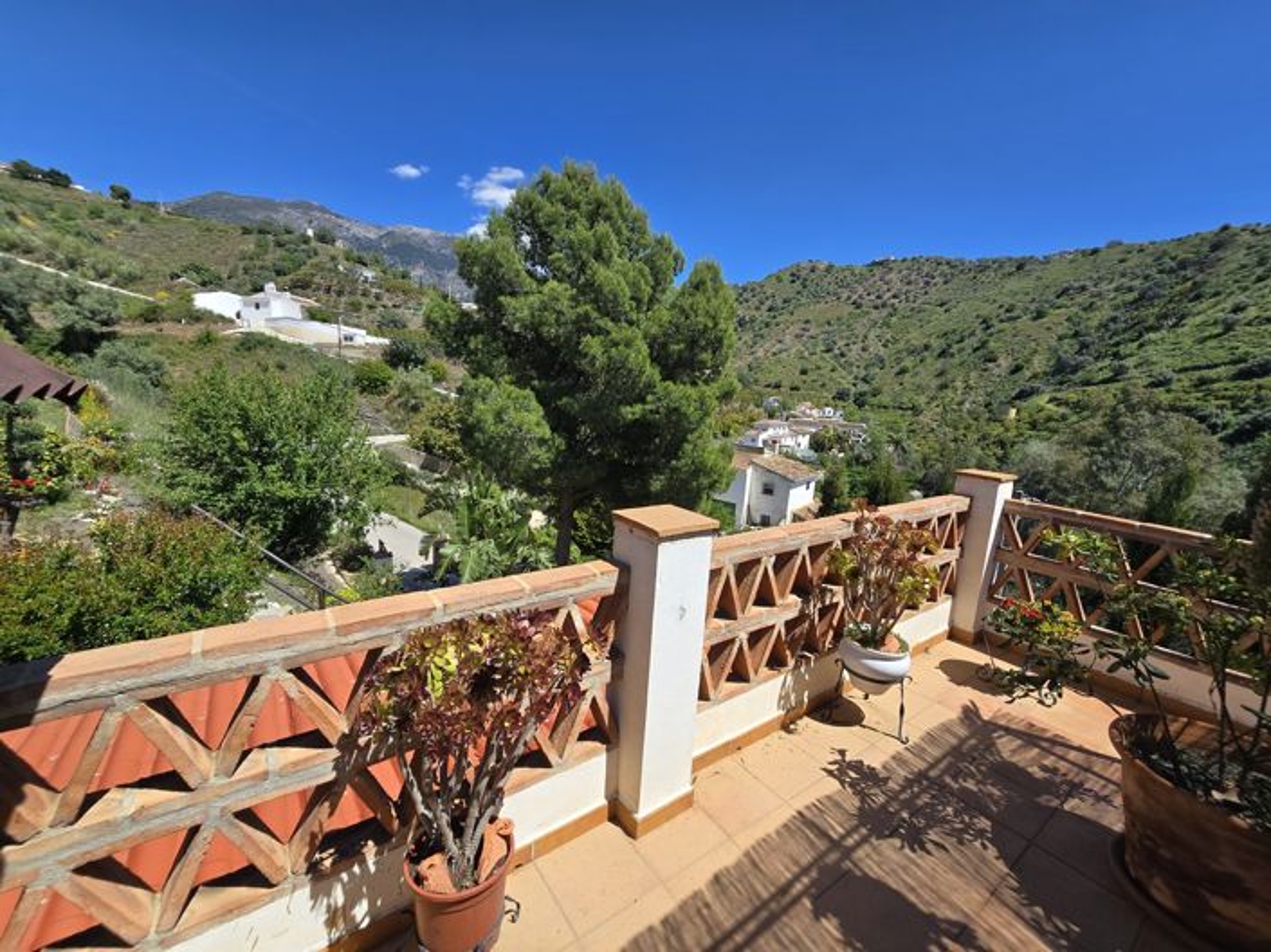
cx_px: 636
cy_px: 476
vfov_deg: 89.9
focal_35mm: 13
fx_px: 477
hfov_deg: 106.2
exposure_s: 1/2265
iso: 50
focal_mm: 2.2
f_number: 2.2
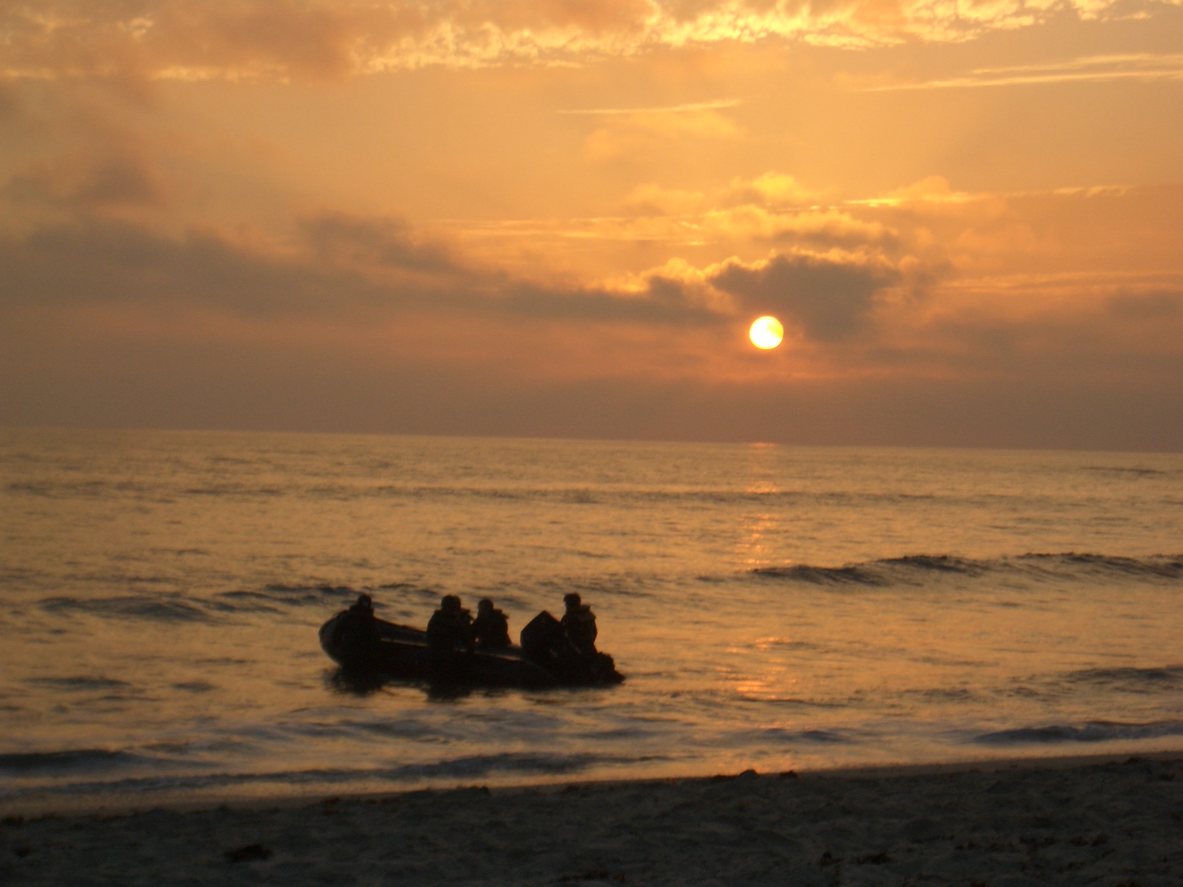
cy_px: 444
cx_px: 592
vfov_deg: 14.1
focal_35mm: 105
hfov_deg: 18.7
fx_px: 3588
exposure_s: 1/320
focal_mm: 17.4
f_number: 4.8
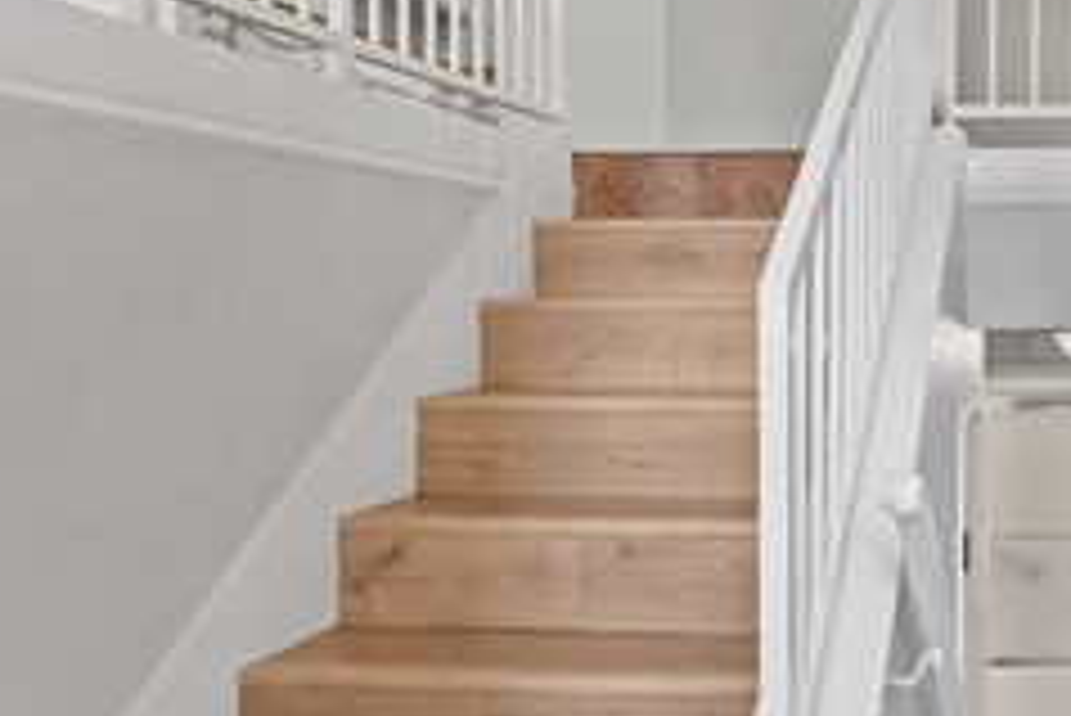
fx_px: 1280
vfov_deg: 31.2
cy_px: 313
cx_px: 1004
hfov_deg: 41.1
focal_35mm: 43
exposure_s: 1.3
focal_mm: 16
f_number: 8
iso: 100
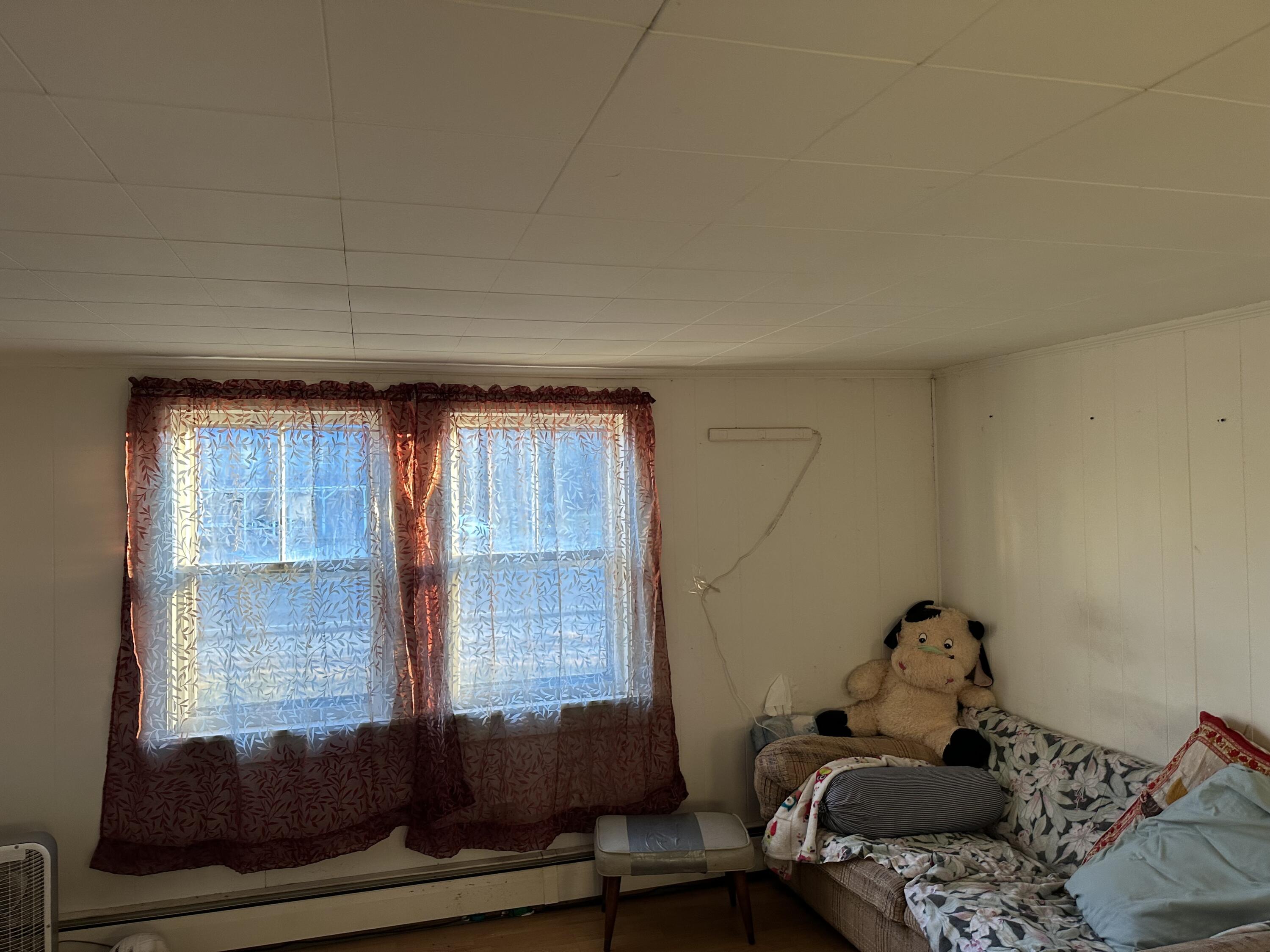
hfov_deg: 71.6
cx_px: 635
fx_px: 881
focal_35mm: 24
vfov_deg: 56.8
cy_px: 476
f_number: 1.78
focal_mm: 6.86
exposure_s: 1/60
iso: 160
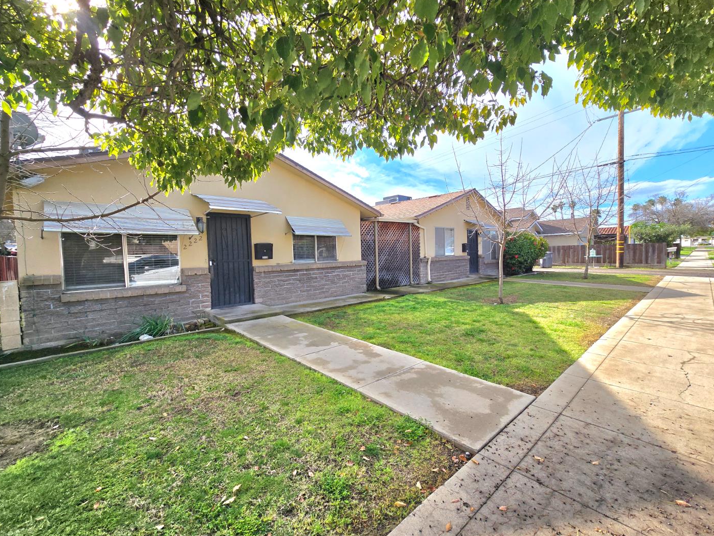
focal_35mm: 14
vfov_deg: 85.7
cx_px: 355
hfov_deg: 102.1
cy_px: 269
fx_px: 289
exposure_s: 1/1667
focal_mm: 2.2
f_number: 2.2
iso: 50
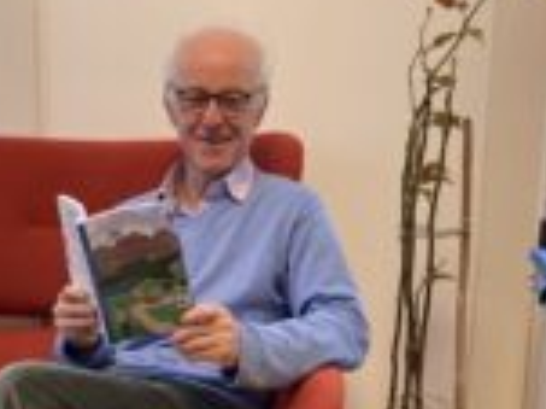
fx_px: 1056
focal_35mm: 67
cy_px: 440
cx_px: 161
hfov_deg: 28.7
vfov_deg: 20.9
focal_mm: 3.99
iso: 200
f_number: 1.8
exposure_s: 1/50
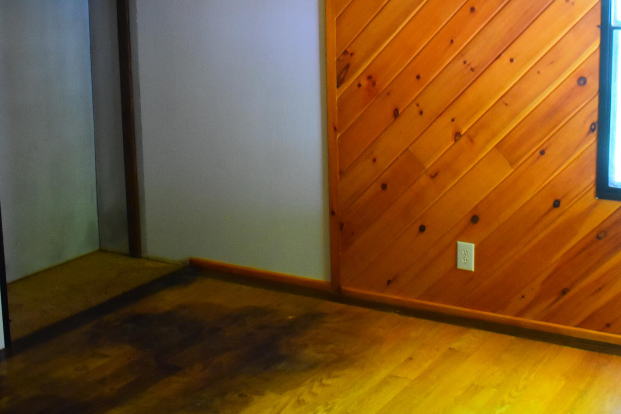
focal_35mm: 50
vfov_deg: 26.5
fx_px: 862
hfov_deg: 39.3
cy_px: 82
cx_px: 389
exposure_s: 1/60
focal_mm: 18
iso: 1100
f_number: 3.5
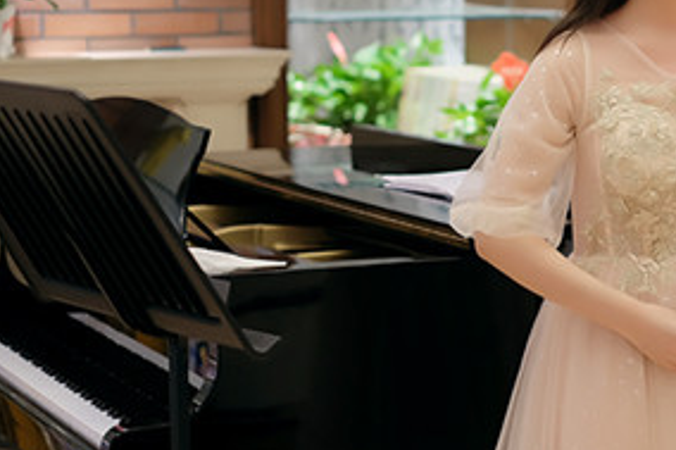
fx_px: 2102
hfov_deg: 18.0
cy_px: 156
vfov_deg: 12.2
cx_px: 609
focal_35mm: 112
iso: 640
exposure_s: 1/75
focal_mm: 35
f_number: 1.4
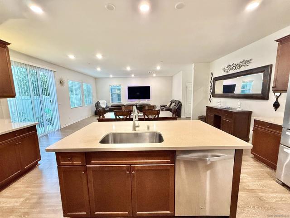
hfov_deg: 102.1
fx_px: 117
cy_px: 109
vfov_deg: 85.7
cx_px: 145
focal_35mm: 14
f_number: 2.2
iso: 500
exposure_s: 1/60
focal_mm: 2.22
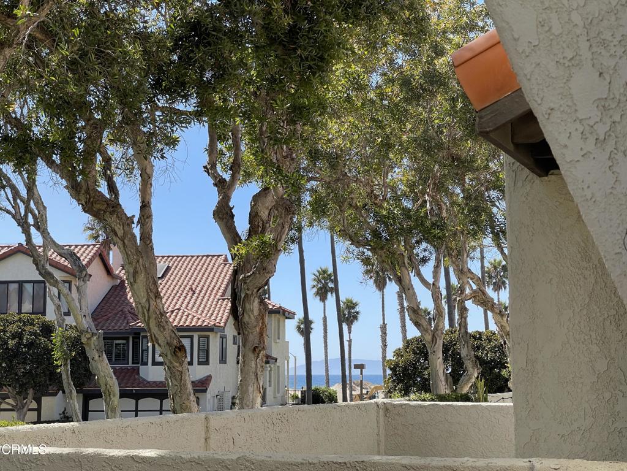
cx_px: 314
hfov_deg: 30.3
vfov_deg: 22.9
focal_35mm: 64
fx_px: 1159
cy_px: 236
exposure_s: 1/681
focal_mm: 7.5
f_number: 2.2
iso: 20
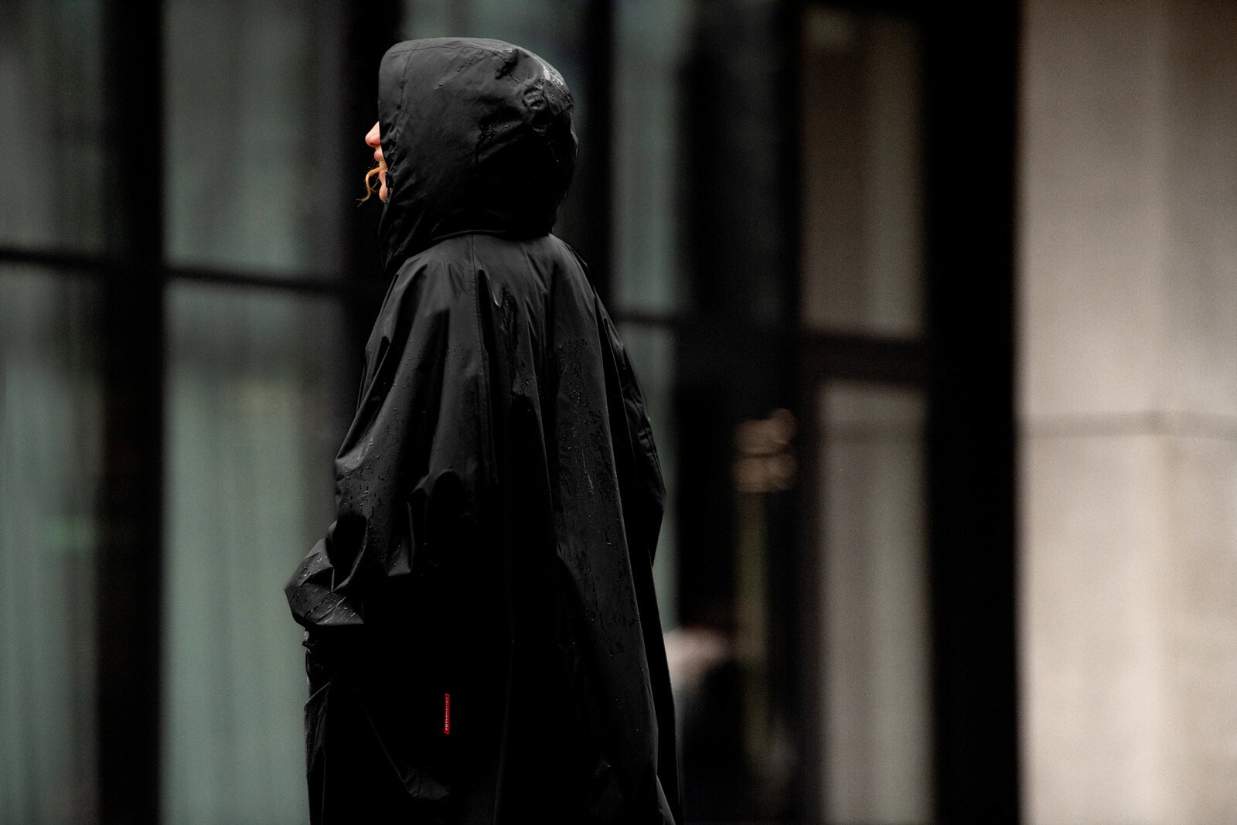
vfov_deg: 6.9
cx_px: 618
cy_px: 412
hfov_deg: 10.3
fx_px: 6872
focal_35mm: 200
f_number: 4
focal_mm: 200
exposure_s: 1/1000
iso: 1250
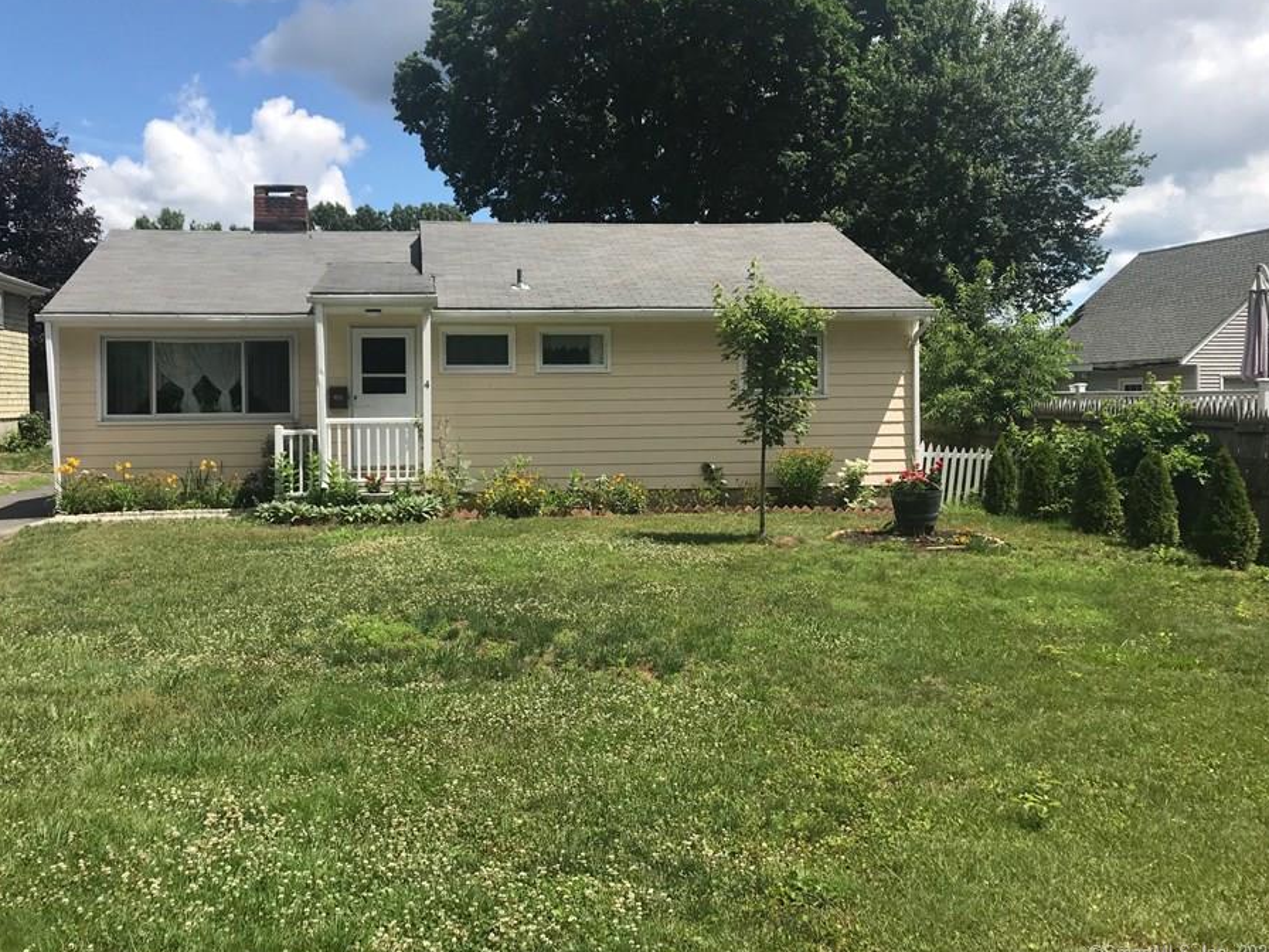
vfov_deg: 44.1
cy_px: 422
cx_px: 562
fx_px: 1173
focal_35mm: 32
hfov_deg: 56.7
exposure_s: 1/2083
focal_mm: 3.99
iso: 20
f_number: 1.8
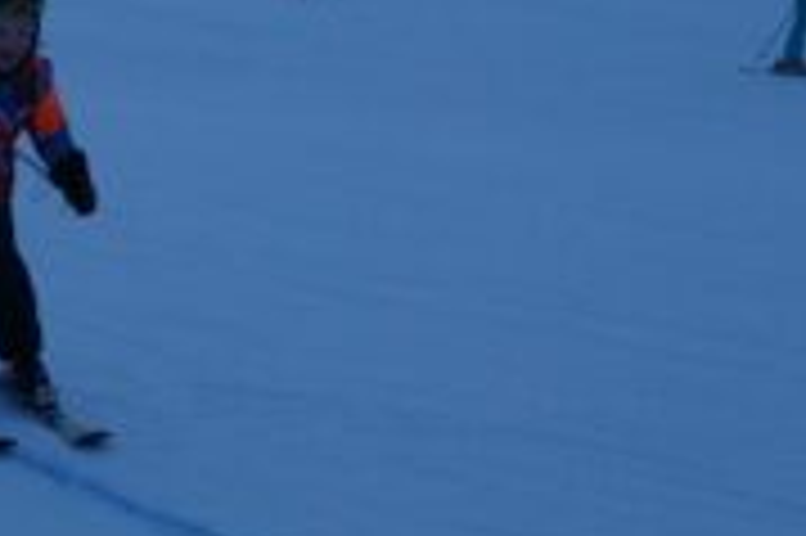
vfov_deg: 9.5
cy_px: -36
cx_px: -160
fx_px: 3199
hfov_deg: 13.9
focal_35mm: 143
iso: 125
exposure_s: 1/500
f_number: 5.6
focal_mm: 12.03
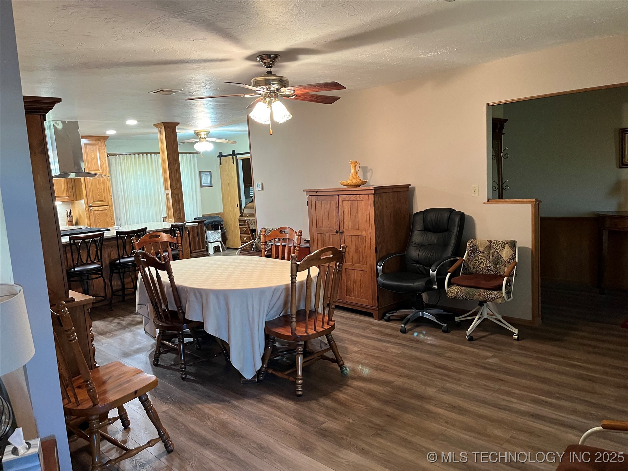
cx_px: 314
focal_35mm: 26
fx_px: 472
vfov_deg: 53.1
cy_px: 236
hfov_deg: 67.3
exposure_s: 1/60
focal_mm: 5.1
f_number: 1.6
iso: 320
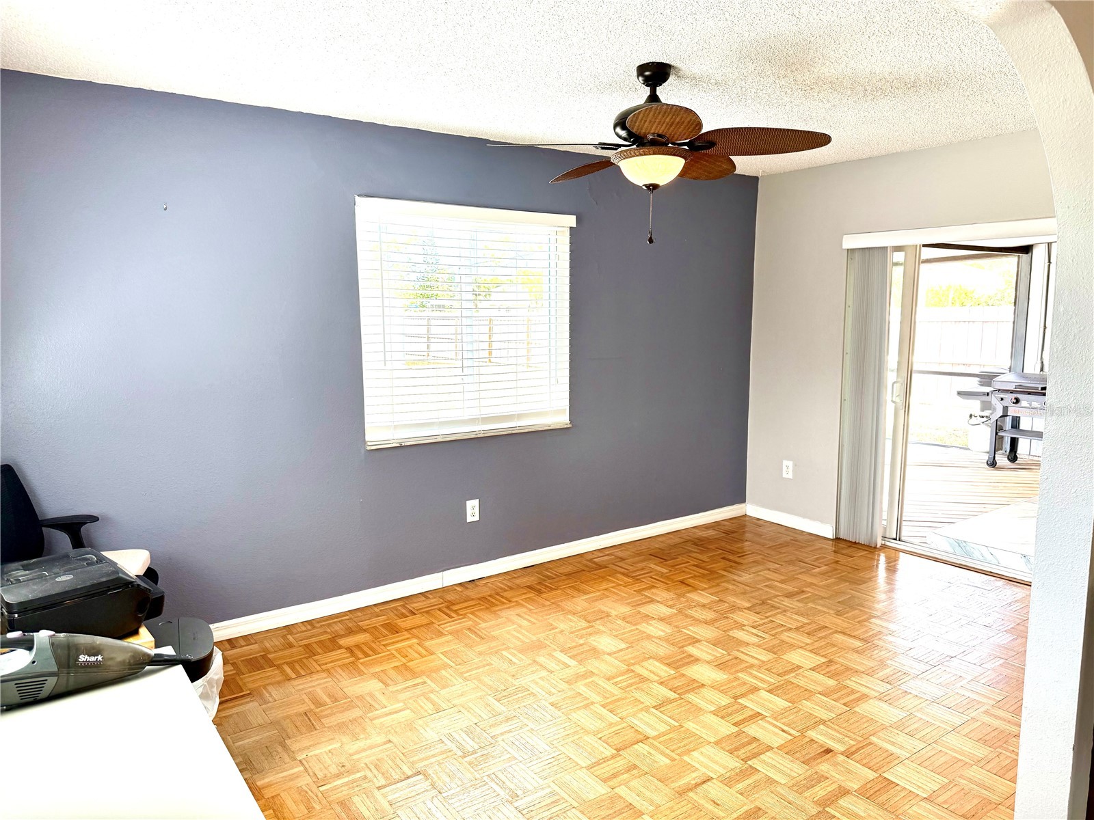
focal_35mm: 24
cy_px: 410
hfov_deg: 71.6
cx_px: 547
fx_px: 758
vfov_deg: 56.8
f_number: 1.78
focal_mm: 6.76
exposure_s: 1/249
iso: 100
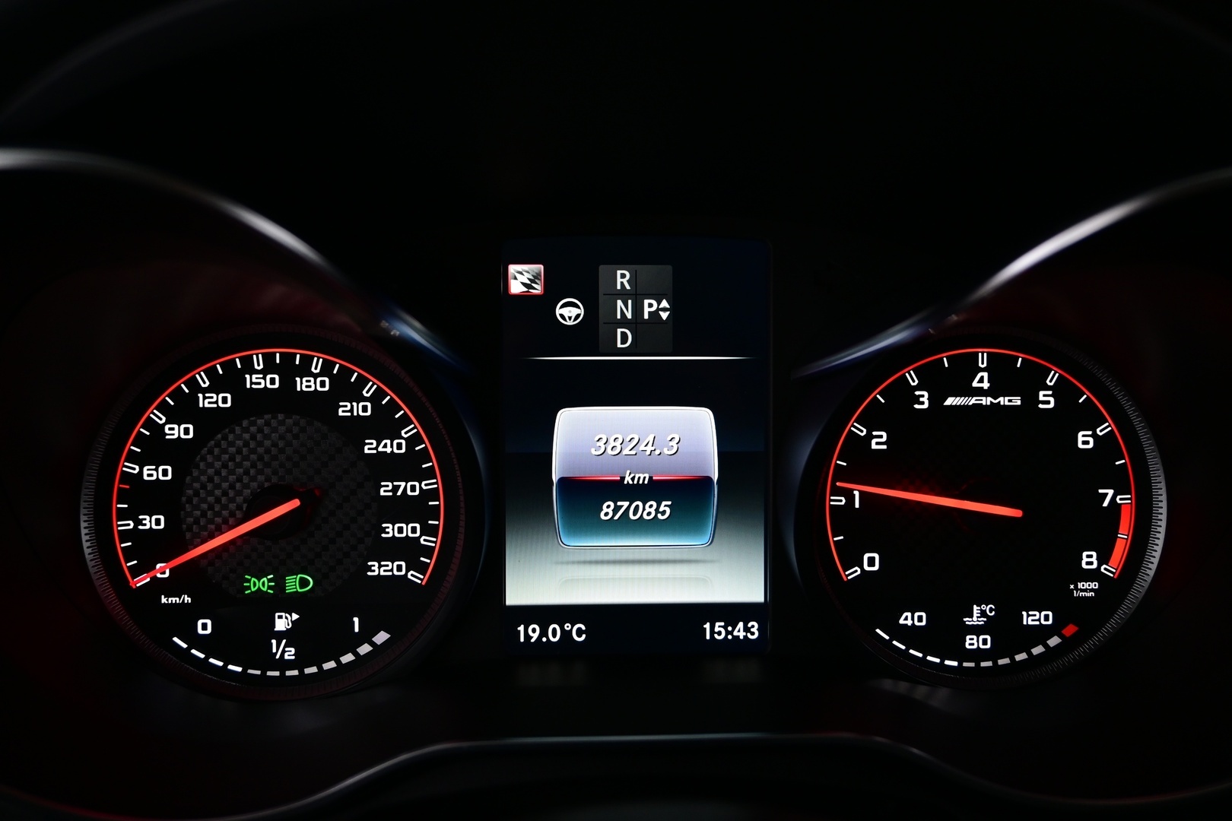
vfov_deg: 41.7
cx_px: 616
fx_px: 1078
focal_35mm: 32
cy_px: 410
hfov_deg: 59.5
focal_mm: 21
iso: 720
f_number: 4
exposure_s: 1/30
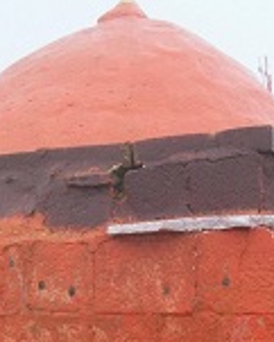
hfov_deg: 16.6
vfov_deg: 20.3
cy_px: 288
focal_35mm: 93
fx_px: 942
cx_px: 140
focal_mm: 6
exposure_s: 1/320
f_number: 4.8
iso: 80
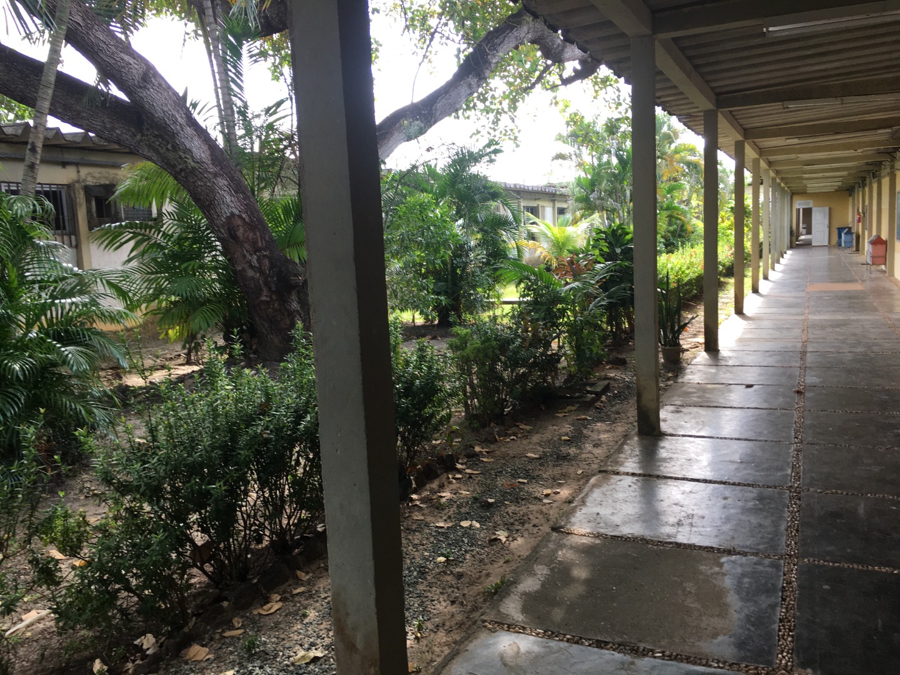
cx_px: 450
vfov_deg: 48.2
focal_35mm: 29
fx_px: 754
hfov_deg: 61.7
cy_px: 338
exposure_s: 1/120
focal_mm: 4.15
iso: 25
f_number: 2.2
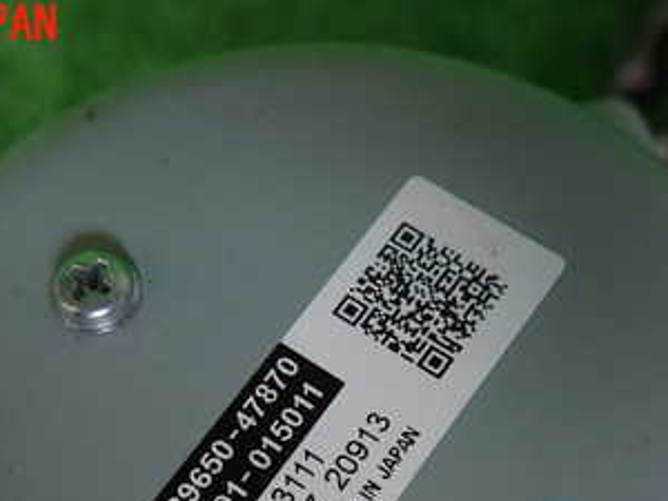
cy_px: 499
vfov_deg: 27.5
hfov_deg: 38.2
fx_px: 965
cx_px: 321
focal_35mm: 50
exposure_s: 1/60
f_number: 2
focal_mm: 4.5
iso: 125
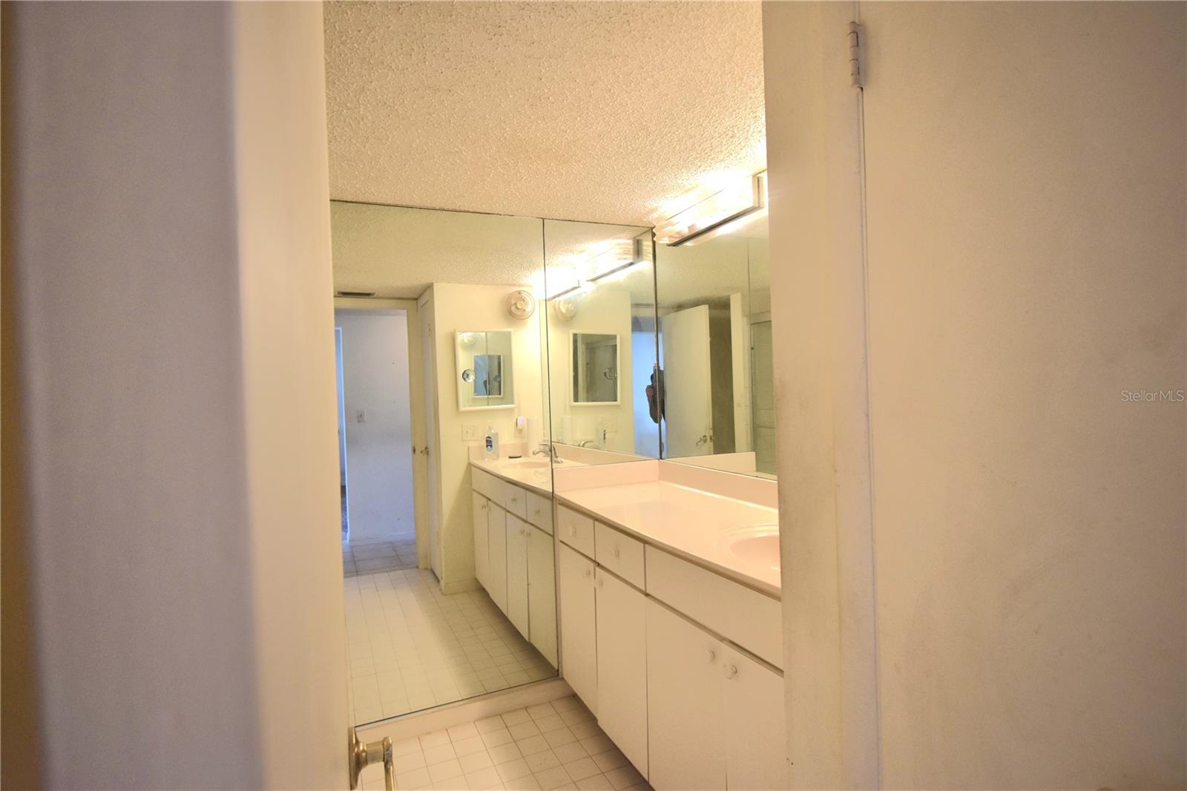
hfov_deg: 90.0
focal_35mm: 18
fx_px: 593
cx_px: 594
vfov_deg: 67.4
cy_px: 396
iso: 450
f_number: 4.8
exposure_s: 1/60.2
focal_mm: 12
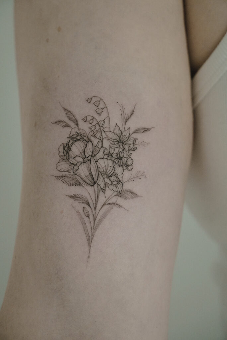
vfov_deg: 15.9
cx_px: 114
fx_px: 1218
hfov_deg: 10.6
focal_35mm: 129
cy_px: 170
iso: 2500
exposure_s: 1/160
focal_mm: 86
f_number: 4
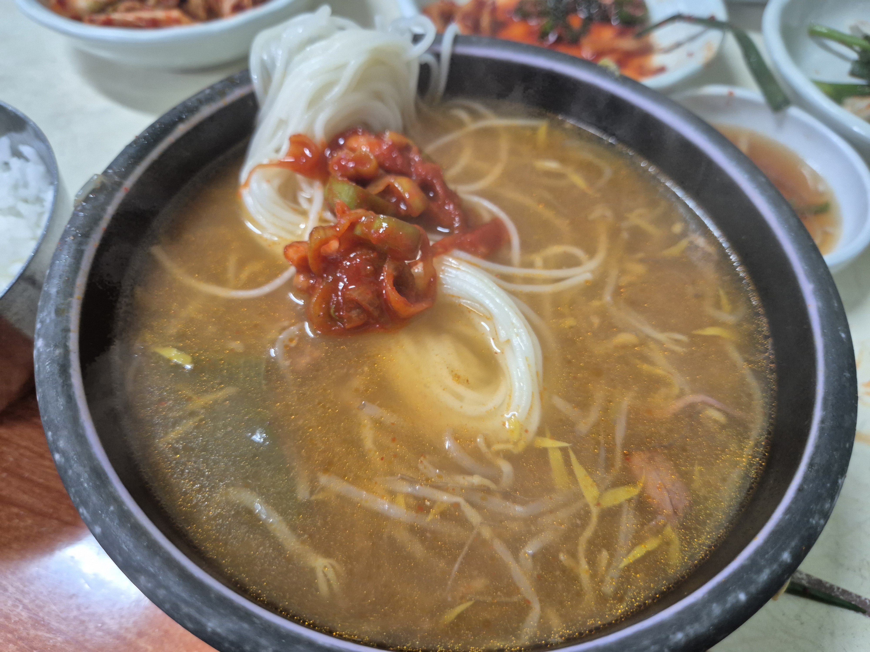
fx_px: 578
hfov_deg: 73.9
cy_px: 326
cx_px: 435
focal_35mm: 23
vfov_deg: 58.9
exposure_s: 1/120
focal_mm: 5.4
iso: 800
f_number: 1.8
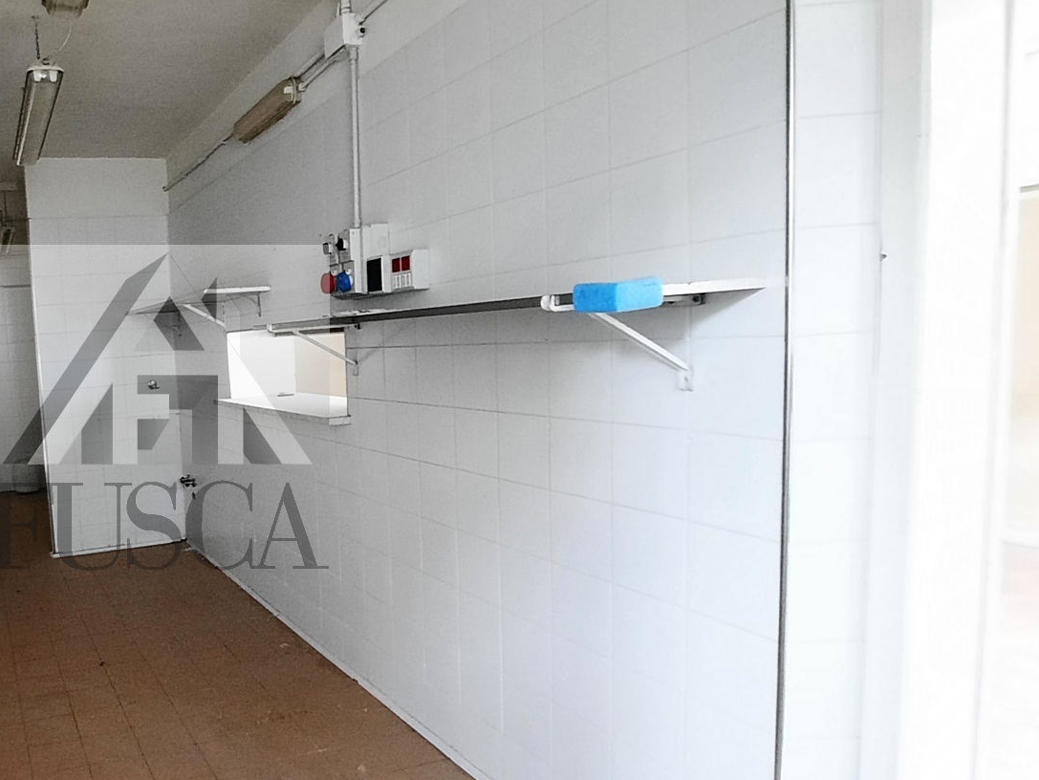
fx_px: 691
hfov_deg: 64.8
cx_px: 158
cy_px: 409
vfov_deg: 58.9
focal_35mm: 23
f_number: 2.2
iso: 640
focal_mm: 1.74
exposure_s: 1/20
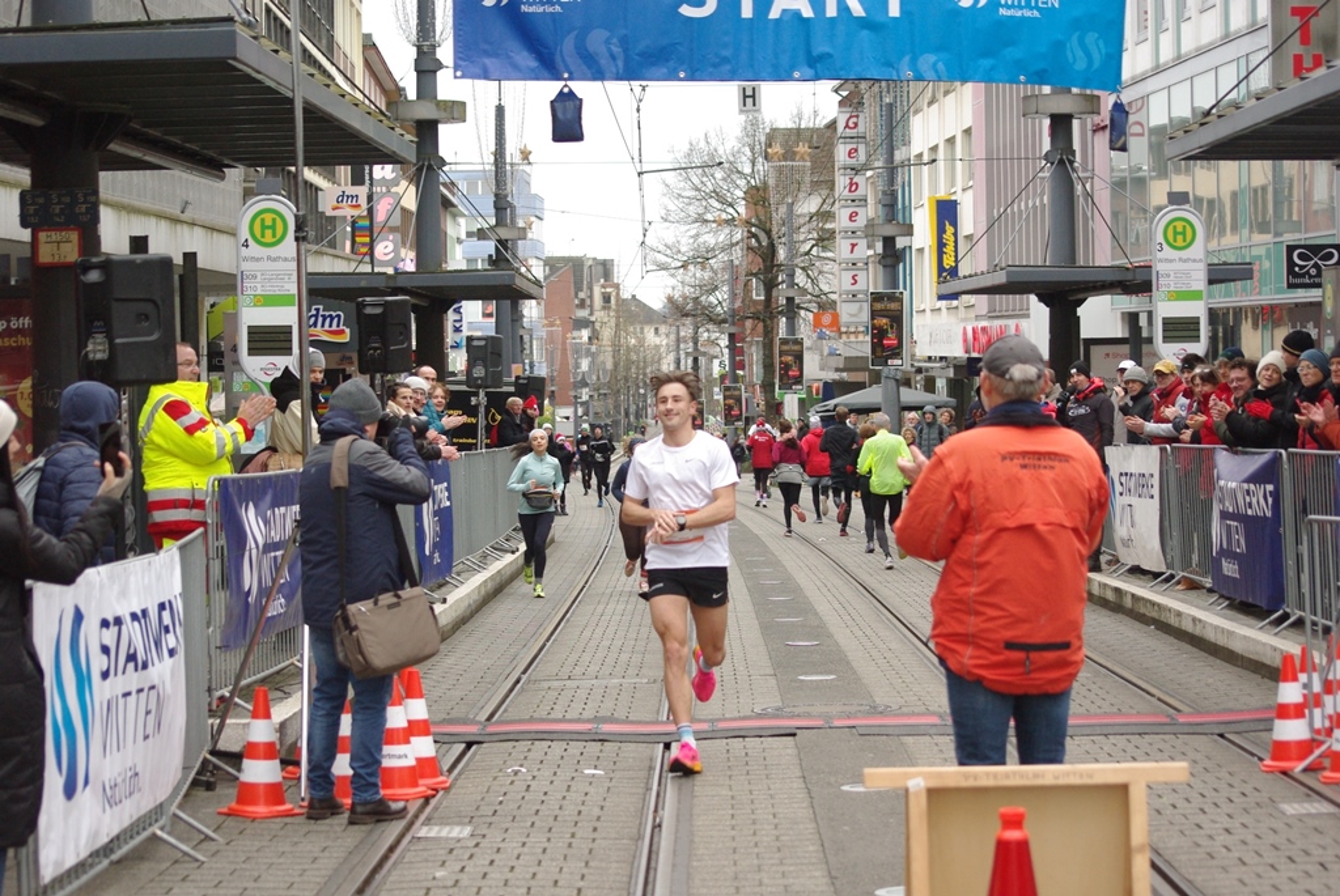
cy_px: 448
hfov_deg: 24.7
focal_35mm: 82
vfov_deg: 16.7
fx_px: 3055
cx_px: 670
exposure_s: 1/200
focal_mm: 55
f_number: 5
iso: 800
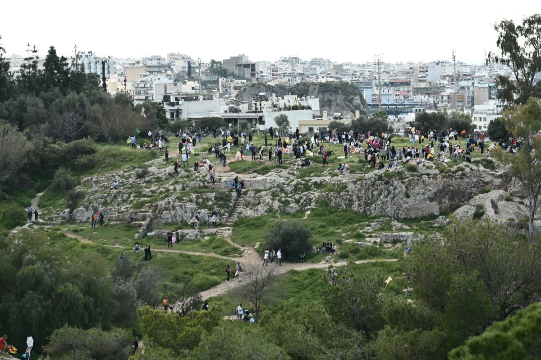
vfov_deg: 19.4
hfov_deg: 28.9
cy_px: 180
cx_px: 270
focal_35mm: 70
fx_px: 1051
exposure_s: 1/1250
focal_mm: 70
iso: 320
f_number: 4
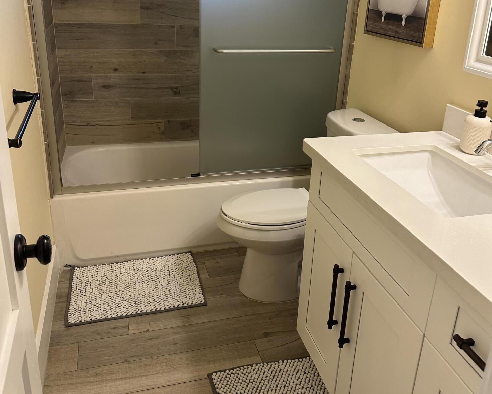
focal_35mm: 32
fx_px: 466
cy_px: 139
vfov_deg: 45.2
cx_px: 251
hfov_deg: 55.7
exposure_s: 1/120
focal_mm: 6.86
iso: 125
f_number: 1.78
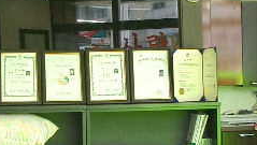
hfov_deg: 20.9
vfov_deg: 11.9
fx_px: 696
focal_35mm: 102
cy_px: 113
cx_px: 110
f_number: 2.6
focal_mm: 5.8
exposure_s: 1/40
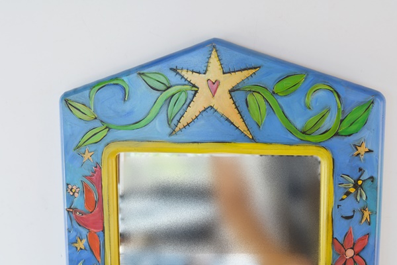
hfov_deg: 46.4
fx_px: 463
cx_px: 198
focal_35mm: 42
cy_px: 132
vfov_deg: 31.9
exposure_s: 1/160
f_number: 6.3
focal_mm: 28
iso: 200
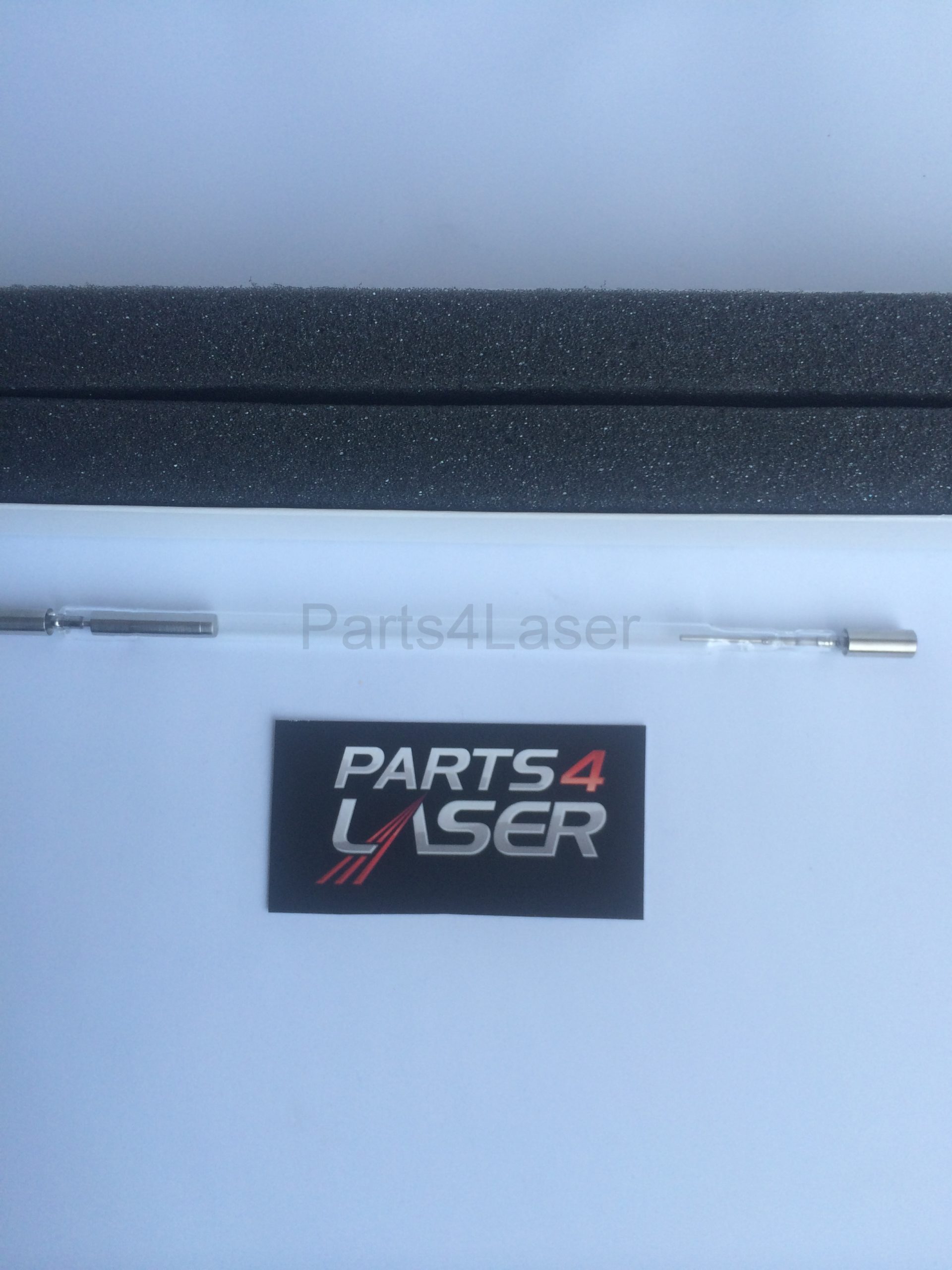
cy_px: 635
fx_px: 1100
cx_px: 476
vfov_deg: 60.0
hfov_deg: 46.8
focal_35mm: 30
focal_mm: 4.12
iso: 32
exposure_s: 1/456
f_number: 2.2
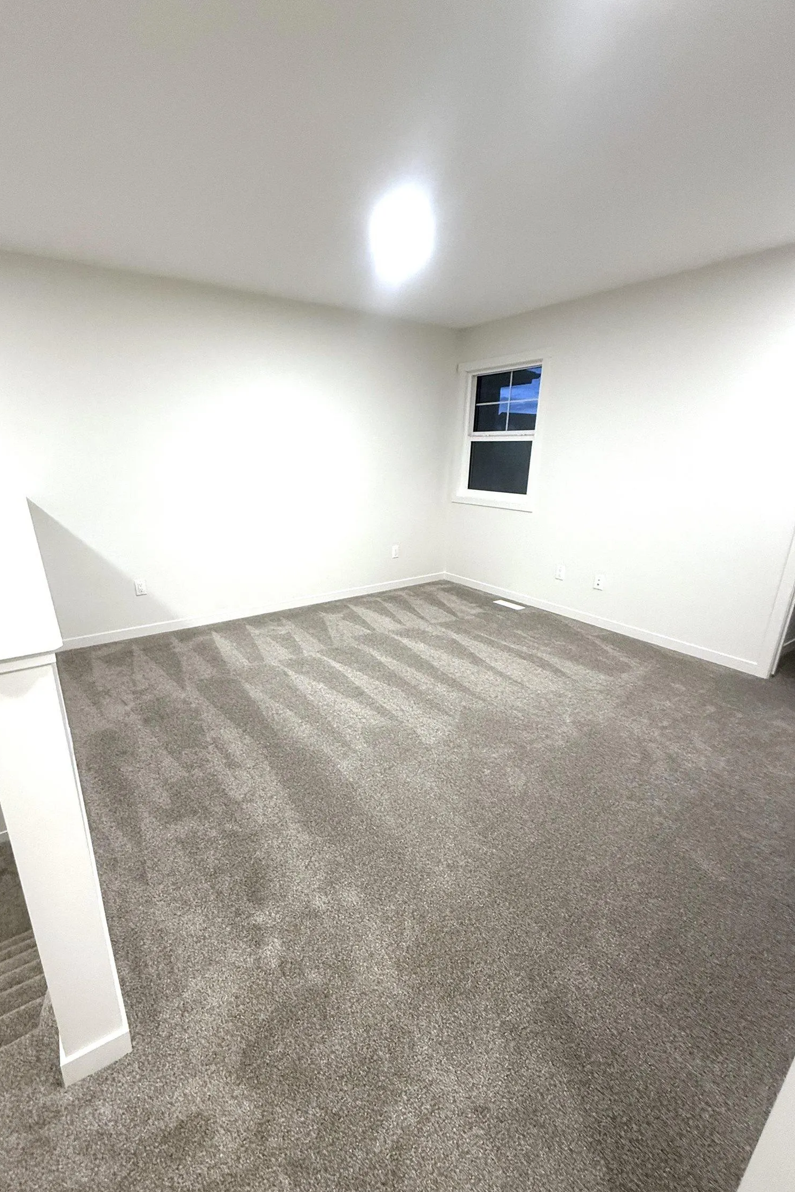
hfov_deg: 76.9
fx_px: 497
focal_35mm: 15
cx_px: 343
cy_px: 609
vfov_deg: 100.4
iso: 250
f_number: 2.2
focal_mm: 2.22
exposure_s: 1/60
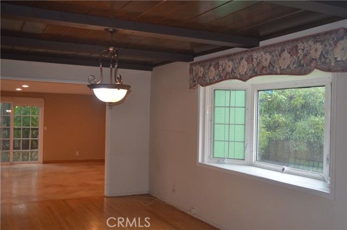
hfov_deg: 49.6
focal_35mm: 39
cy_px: 115
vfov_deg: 34.1
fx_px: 375
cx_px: 174
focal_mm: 26
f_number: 4.2
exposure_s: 1/80
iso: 400
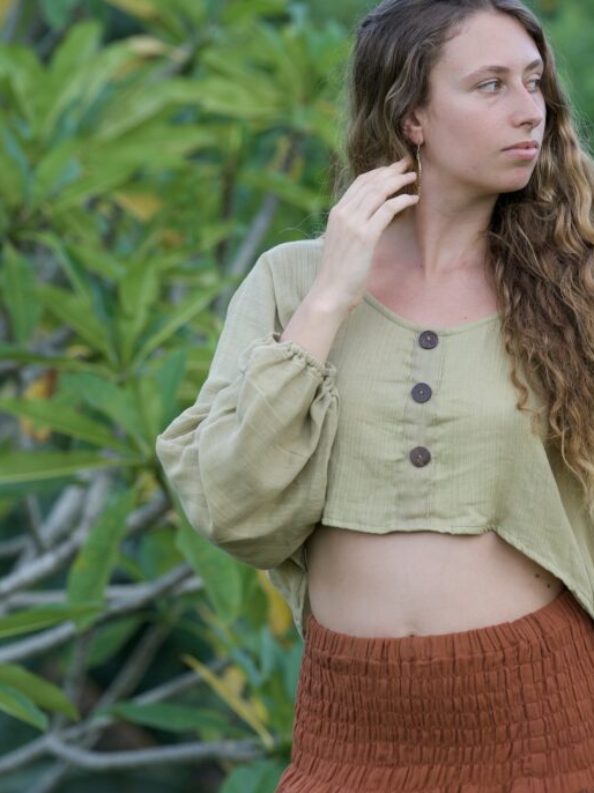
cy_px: 435
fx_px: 4121
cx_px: 440
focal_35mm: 180
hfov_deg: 8.2
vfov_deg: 11.0
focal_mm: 107
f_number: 4
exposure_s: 1/160
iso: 160
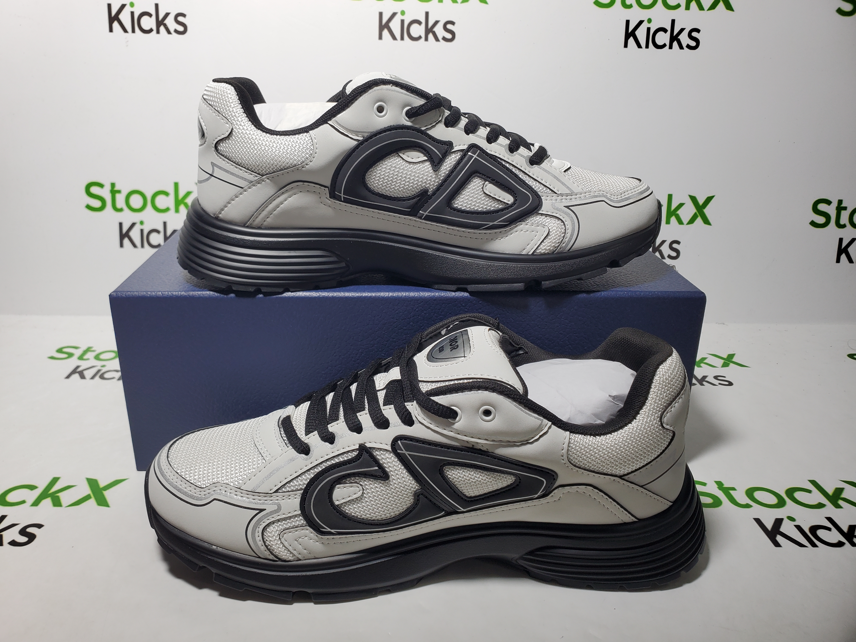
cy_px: 321
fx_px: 643
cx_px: 428
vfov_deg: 53.1
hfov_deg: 67.3
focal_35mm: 26
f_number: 2.4
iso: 50
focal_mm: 4.3
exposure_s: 1/174
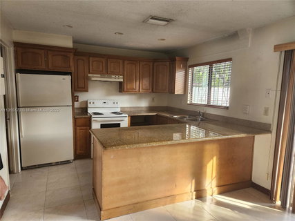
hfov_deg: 73.9
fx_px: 196
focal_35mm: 23
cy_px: 110
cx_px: 148
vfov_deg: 58.9
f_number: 1.8
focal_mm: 5.4
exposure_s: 1/120
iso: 250
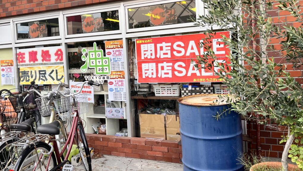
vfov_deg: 32.8
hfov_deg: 55.0
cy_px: 69
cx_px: 128
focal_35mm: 36
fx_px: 289
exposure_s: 1/424
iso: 50
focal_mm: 5.1
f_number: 1.6
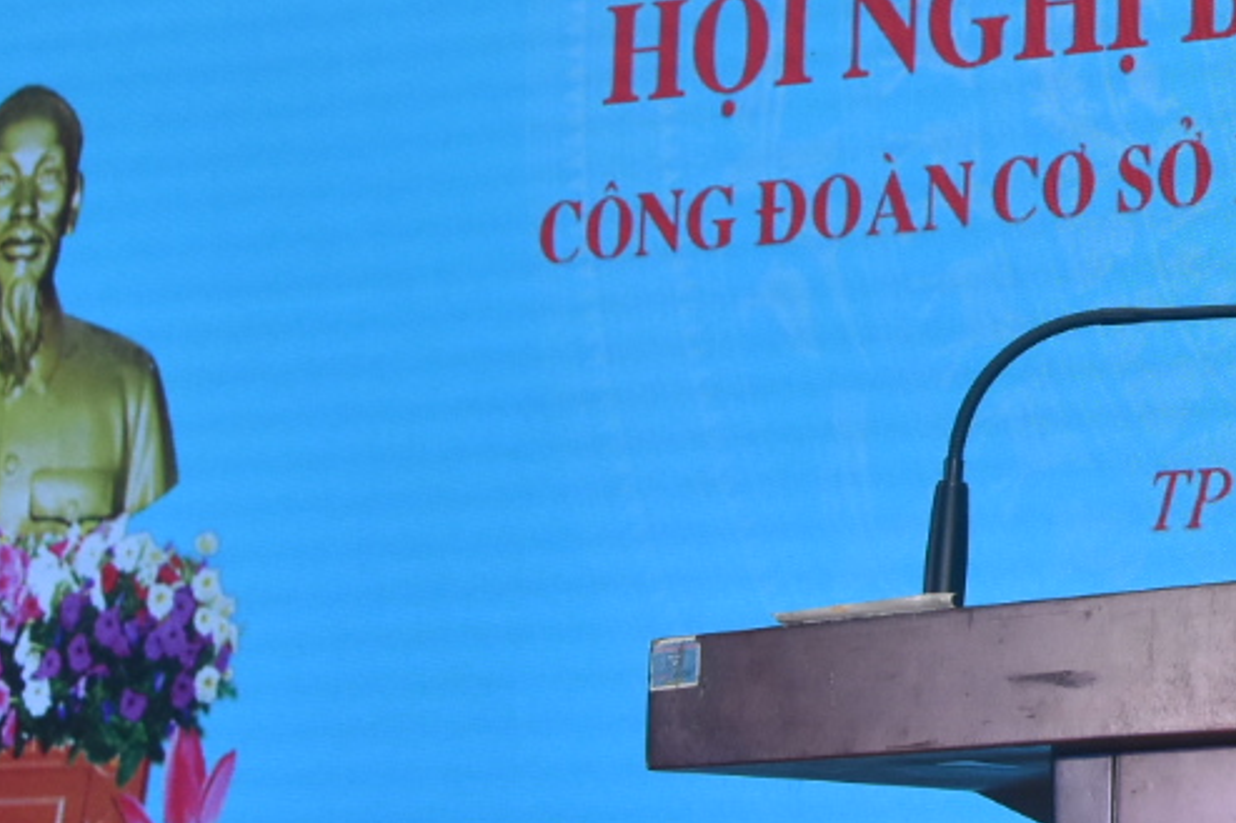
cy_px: 63
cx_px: 1571
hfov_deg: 15.3
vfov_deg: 10.6
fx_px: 4393
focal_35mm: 128
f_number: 10
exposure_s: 1/250
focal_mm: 26
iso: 1000
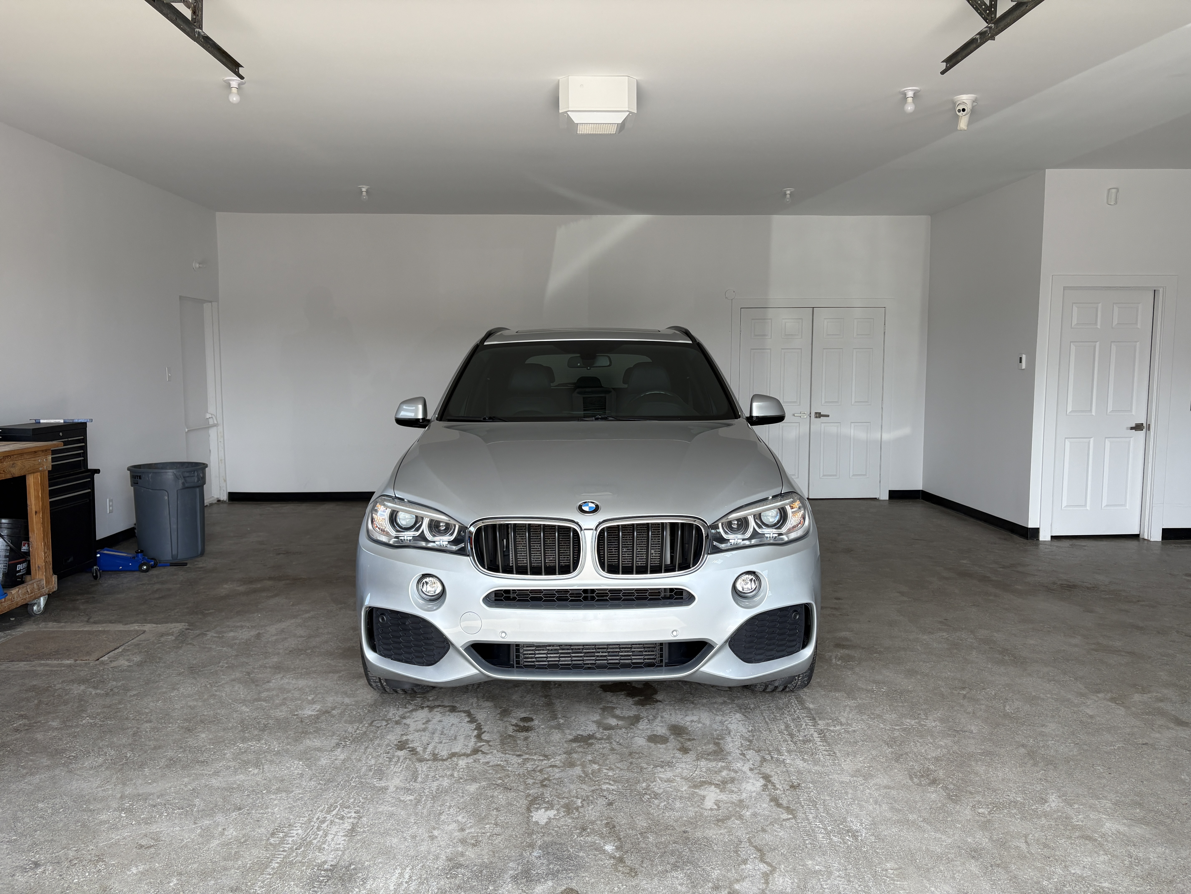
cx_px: 596
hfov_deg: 67.3
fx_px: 895
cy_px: 447
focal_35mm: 26
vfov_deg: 53.1
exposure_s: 1/355
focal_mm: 5.96
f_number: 1.6
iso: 50
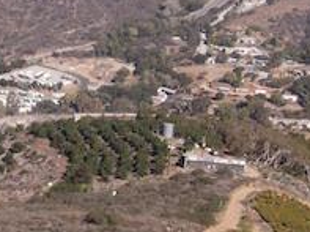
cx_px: -198
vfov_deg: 11.8
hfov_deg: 14.4
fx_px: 1117
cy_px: 158
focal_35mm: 125
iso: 110
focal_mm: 4.5
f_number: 2.8
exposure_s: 1/15
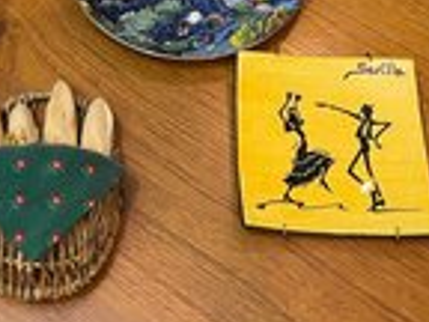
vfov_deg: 22.4
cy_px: -25
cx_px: 130
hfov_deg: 30.9
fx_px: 768
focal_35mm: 62
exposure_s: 1/60
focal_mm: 5.1
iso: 200
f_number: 1.6
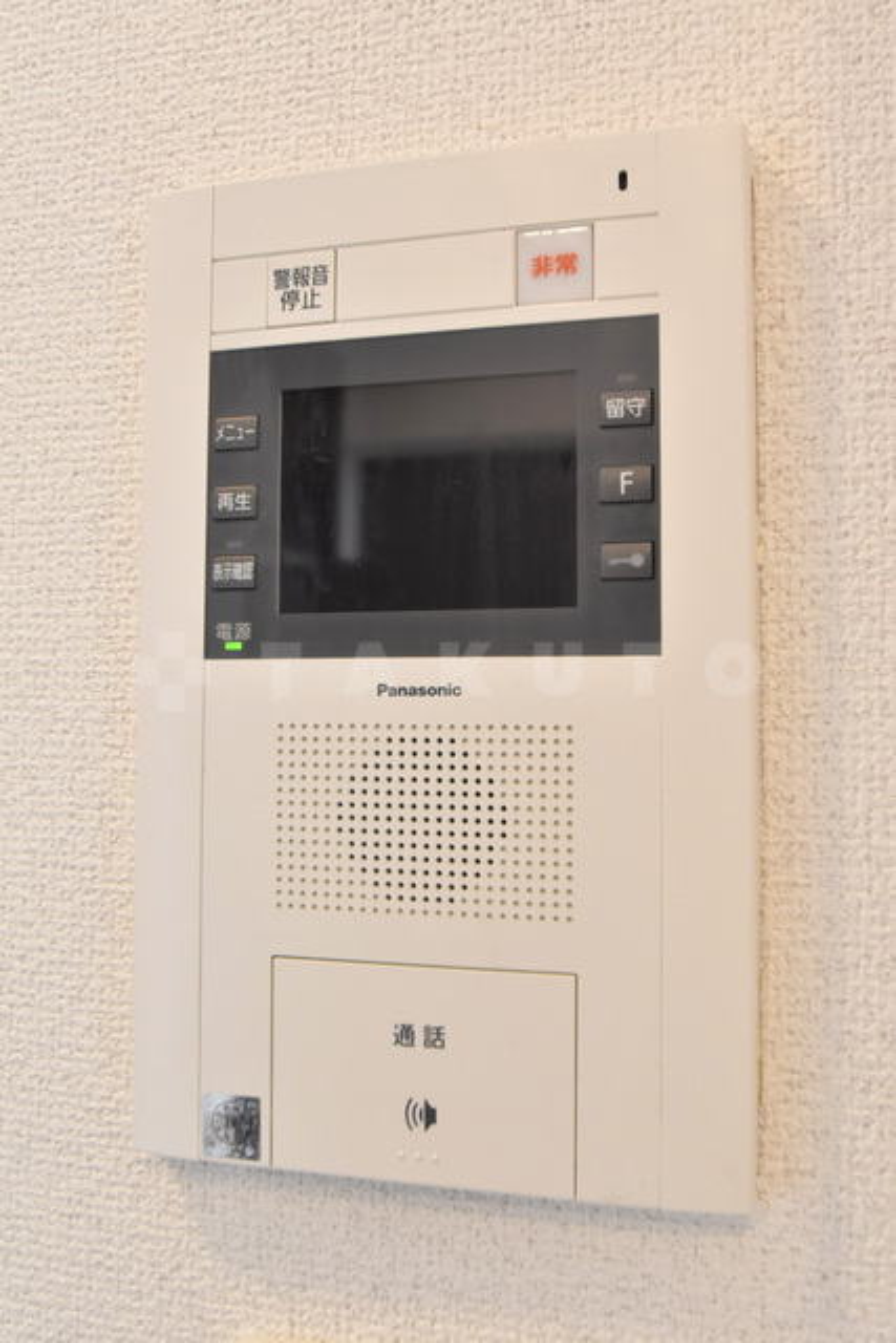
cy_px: 672
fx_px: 1231
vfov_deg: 57.2
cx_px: 448
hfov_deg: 40.0
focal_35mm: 33
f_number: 5.6
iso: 1600
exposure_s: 1/80
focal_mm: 22
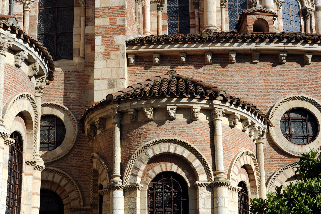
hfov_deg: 22.6
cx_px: 160
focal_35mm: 90
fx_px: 802
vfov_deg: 15.2
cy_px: 107
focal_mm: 90
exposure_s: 1/800
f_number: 7.1
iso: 200
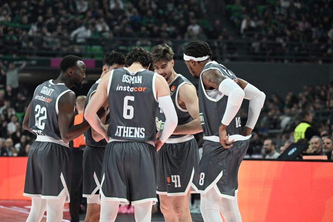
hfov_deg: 13.7
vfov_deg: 9.1
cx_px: 162
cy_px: 110
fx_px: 1387
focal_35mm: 150
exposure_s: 1/800
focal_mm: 140
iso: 4000
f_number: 4
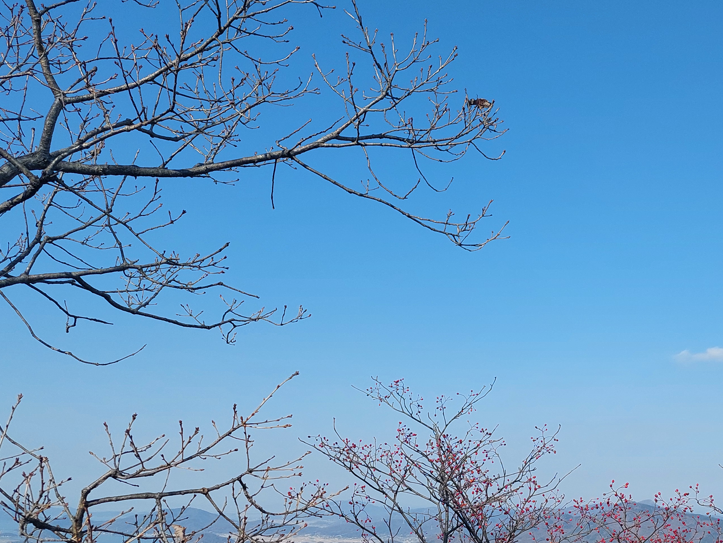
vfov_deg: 31.6
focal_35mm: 45
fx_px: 940
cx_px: 527
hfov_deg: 41.1
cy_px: 407
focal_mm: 5.23
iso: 40
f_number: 1.8
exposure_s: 1/1748
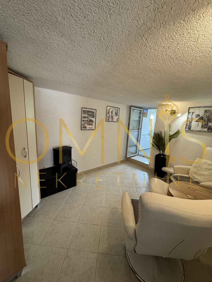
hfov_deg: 85.7
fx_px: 114
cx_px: 106
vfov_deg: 102.1
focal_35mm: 14
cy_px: 141
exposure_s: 1/50
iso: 200
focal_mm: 2.22
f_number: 2.2
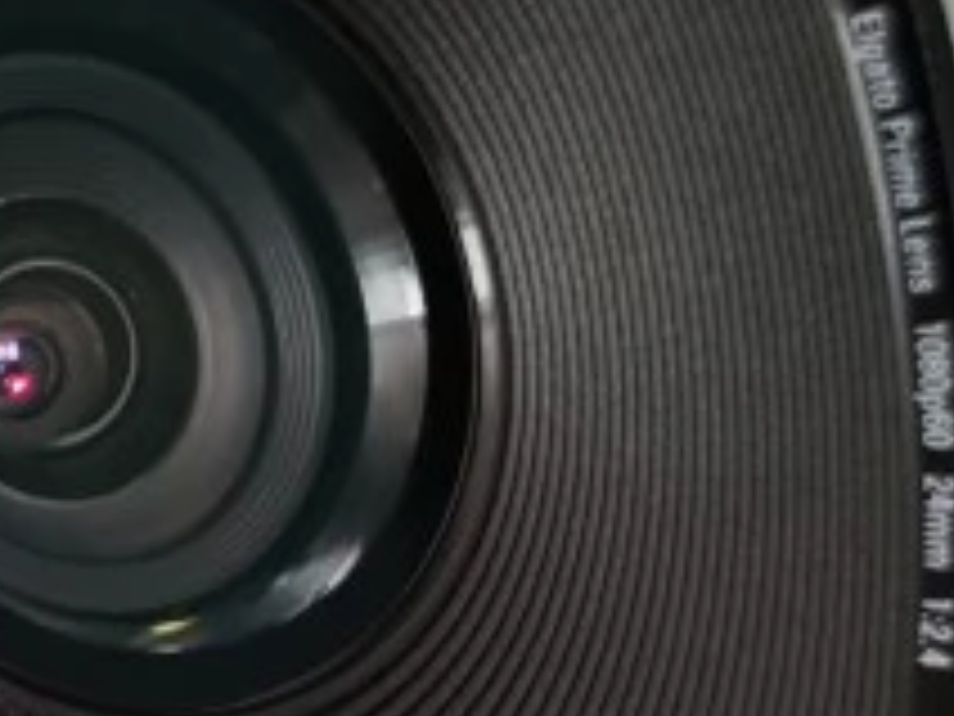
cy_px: 500
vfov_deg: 9.6
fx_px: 4272
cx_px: -68
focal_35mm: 155
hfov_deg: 12.5
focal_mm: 5.56
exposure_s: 1/60
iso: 160
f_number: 1.6
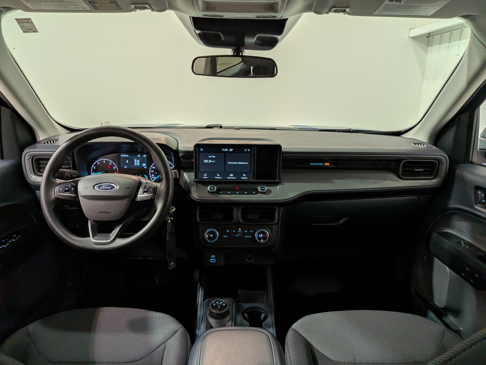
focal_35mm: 24
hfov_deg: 71.6
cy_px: 182
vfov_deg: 56.8
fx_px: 337
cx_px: 243
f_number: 1.7
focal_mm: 4.53
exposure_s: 1/60.4
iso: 28
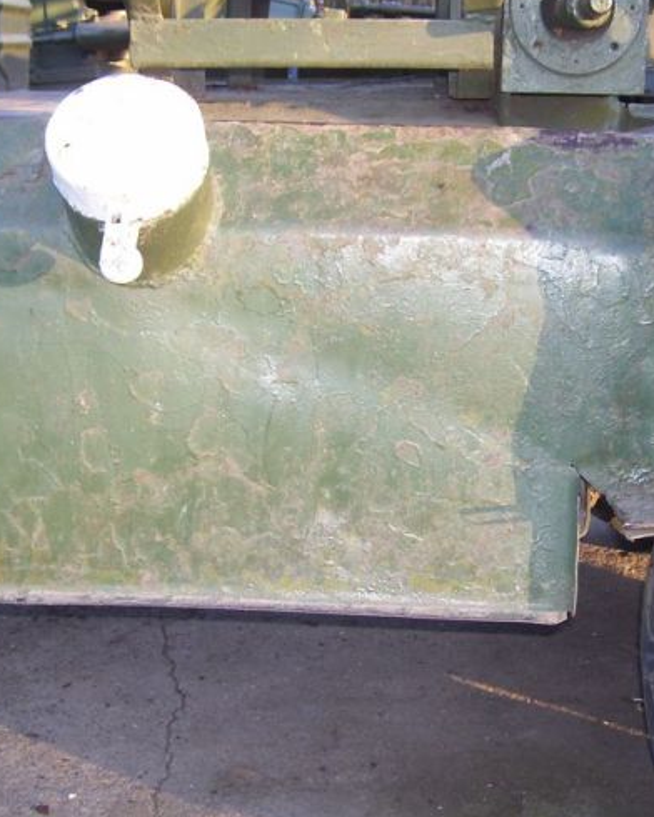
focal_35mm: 59
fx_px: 1427
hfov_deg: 25.8
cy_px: 425
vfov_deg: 32.0
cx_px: 324
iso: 80
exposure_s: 1/60
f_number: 2.7
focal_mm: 6
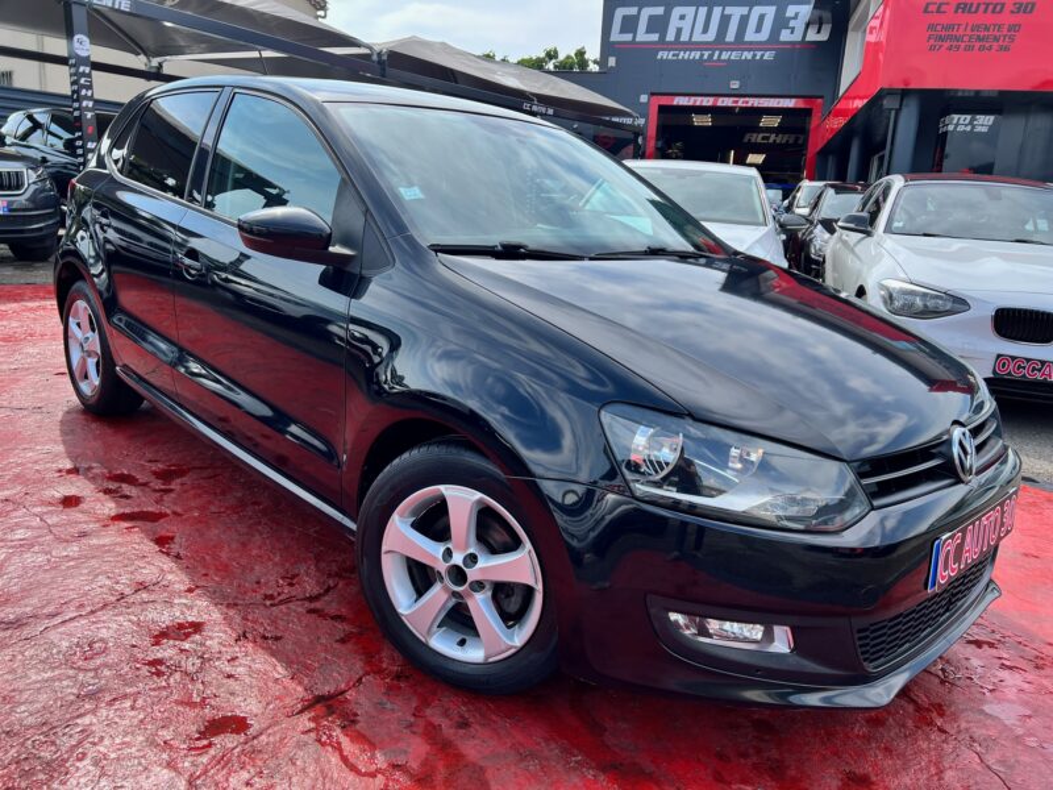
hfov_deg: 67.3
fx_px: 791
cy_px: 395
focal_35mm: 26
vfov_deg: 53.1
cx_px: 526
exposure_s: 1/1531
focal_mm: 5.7
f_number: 1.5
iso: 50
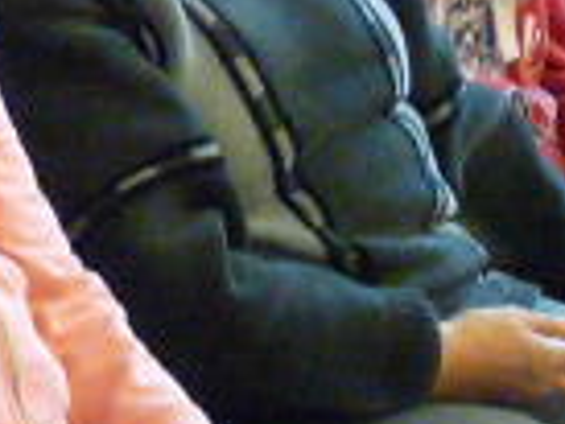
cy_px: 91
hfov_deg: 6.5
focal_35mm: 303
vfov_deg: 4.9
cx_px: -128
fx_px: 4950
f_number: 3
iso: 800
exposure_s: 1/20
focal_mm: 6.6
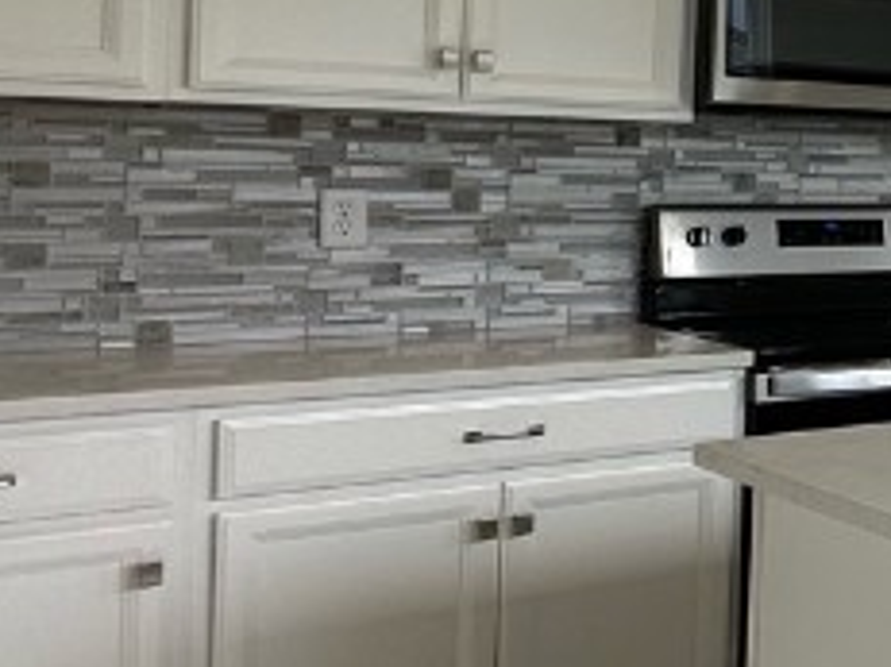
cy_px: 173
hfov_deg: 20.5
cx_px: 1655
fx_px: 1595
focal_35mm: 62
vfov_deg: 23.4
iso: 40
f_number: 2.2
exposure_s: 1/282
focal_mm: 2.22
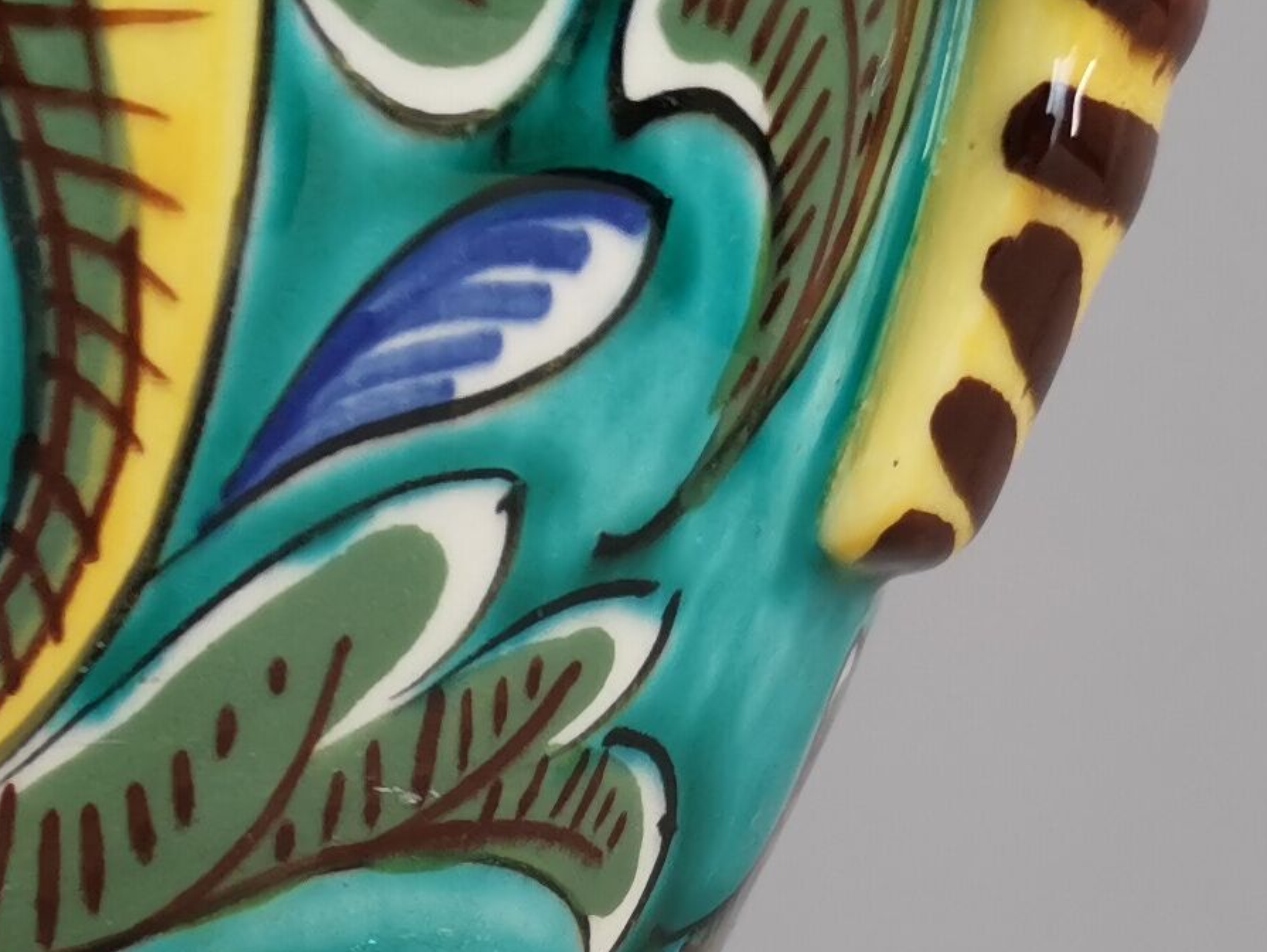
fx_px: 4028
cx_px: 6
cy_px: 1615
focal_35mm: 110
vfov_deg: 12.5
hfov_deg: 17.5
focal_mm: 5.58
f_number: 1.8
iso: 80
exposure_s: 1/100
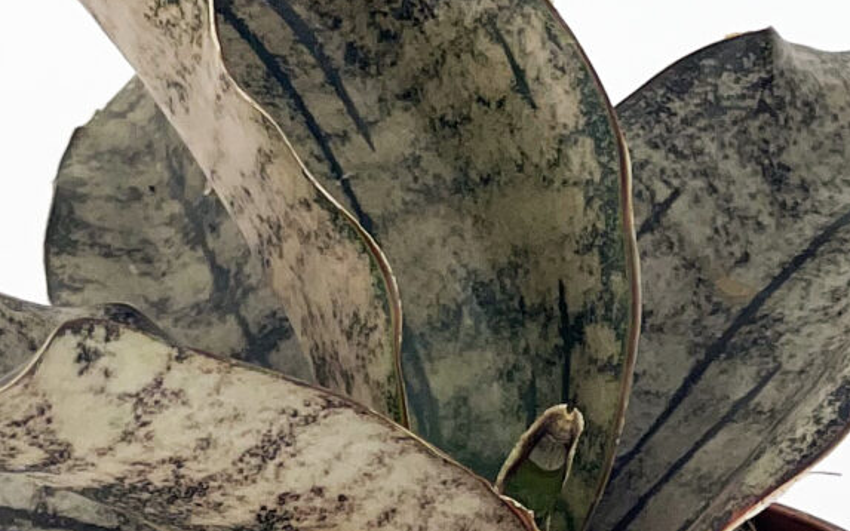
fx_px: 7018
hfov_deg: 6.9
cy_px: 530
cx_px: 463
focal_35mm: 303
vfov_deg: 4.3
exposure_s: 1/442
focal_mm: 7.5
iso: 20
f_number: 2.2
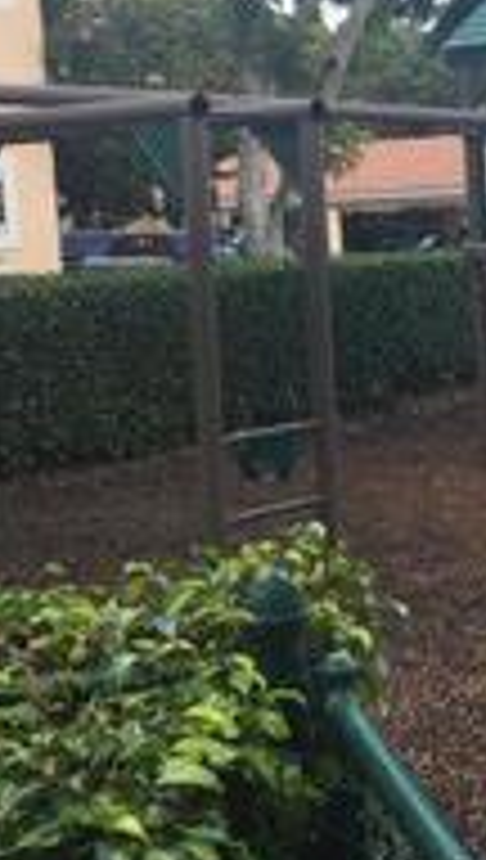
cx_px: 598
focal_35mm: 66
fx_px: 1506
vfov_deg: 31.8
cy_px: 369
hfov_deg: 17.4
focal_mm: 4.15
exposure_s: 1/160
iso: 32
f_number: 2.2
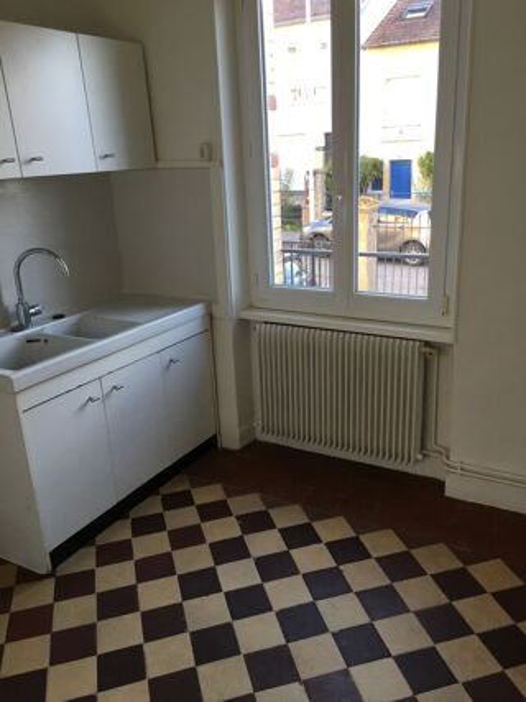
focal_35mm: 29
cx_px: 263
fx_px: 588
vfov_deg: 61.7
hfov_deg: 48.2
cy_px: 351
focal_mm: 4.15
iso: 25
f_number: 2.2
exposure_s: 1/33
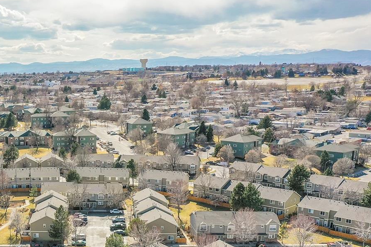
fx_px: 515
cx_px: 50
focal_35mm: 50
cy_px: 195
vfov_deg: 26.5
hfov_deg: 37.5
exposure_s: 1/640
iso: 100
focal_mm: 10.26
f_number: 6.3
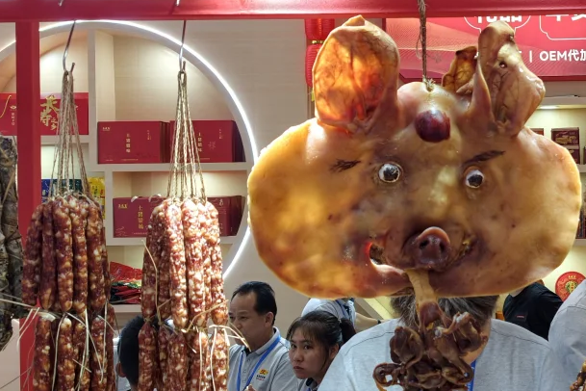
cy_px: 188
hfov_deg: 33.0
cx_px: 466
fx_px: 960
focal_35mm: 59
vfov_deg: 23.0
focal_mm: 7
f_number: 1.57
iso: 74
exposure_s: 1/100
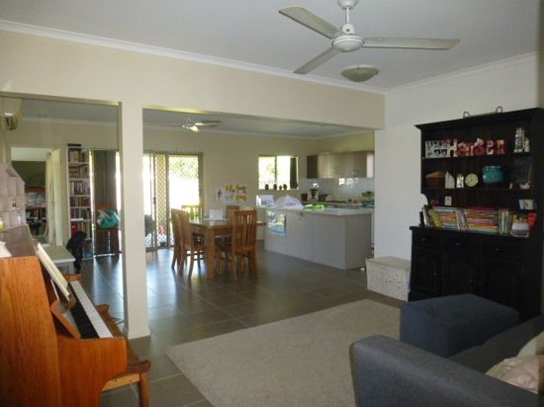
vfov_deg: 56.8
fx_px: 377
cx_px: 272
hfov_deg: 71.6
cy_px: 204
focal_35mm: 24
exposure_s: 1/60
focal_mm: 4.3
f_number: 3.3
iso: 800
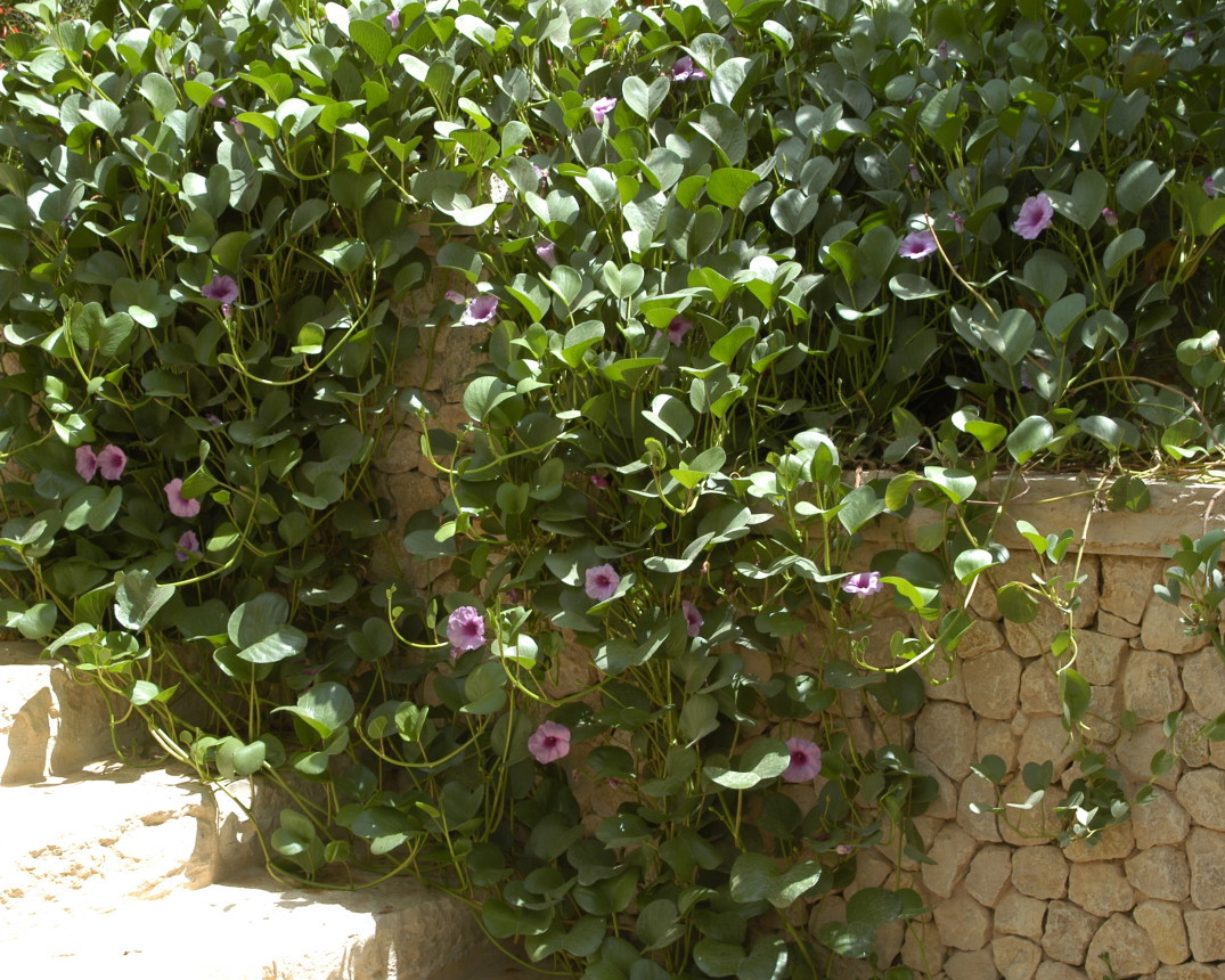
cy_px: 491
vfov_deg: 22.5
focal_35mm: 68
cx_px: 567
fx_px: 2465
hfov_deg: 27.9
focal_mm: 40
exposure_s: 1/125
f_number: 8
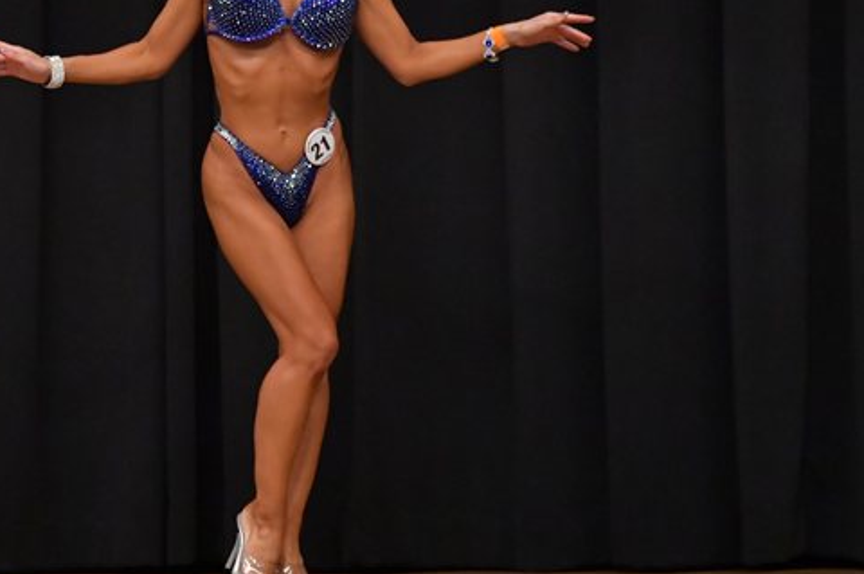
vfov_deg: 3.3
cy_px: 191
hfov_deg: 5.0
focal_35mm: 412
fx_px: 9878
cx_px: 184
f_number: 5.6
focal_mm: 170
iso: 6400
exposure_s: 1/400
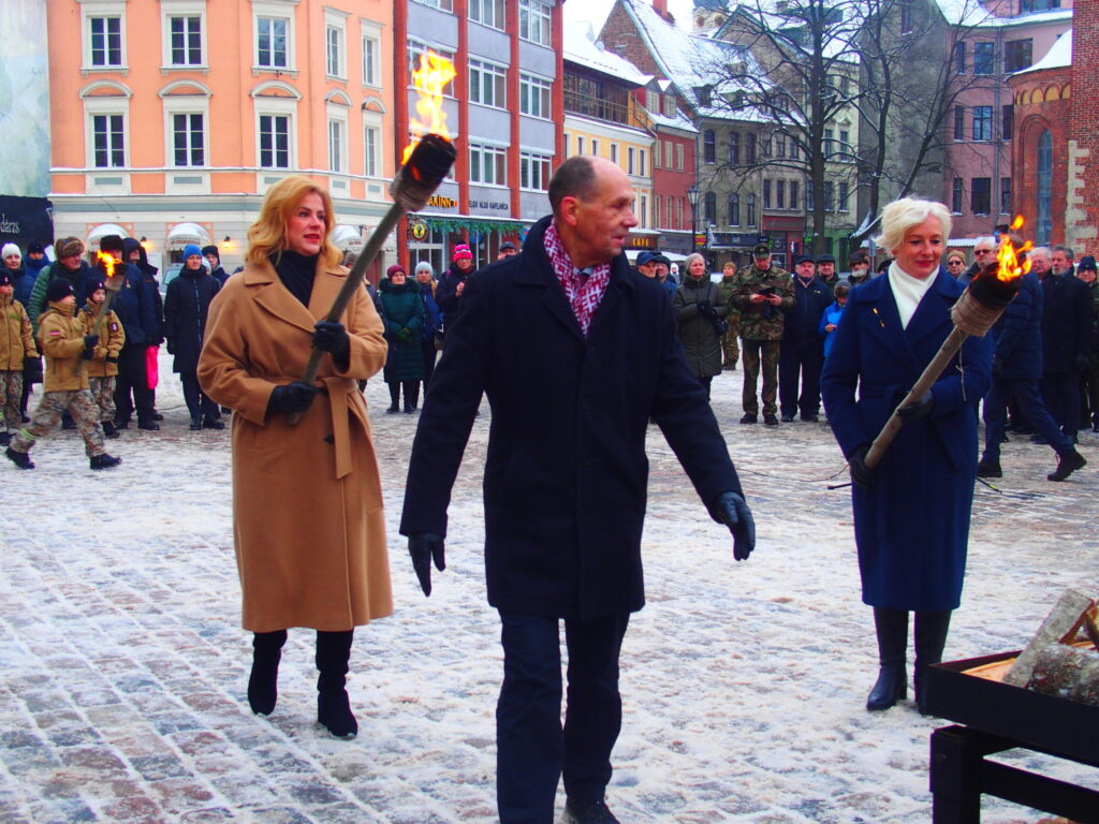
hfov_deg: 38.2
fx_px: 1587
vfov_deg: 29.1
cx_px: 550
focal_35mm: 50
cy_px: 412
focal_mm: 10.8
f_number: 2.8
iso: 100
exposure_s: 1/100
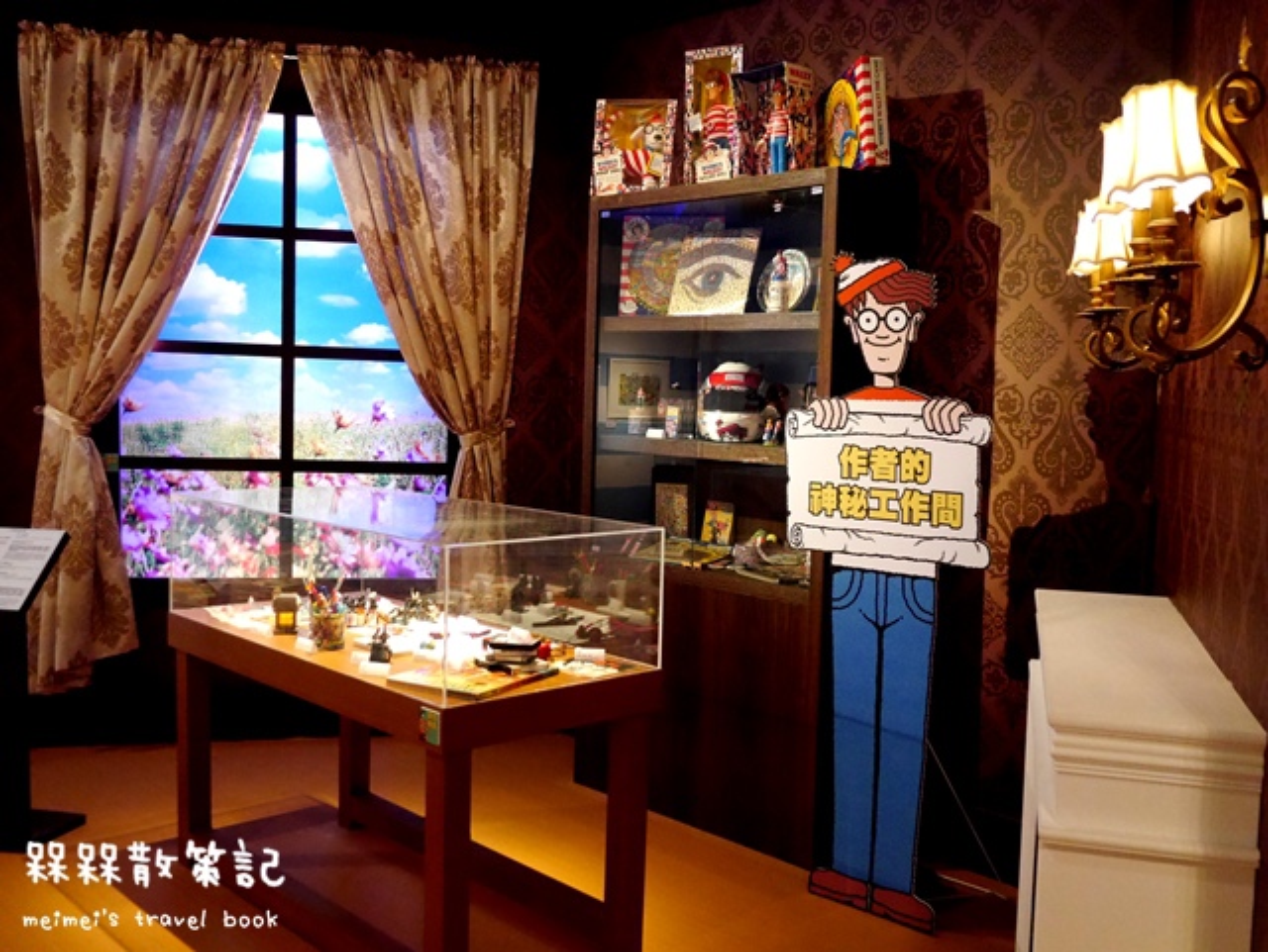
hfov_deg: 53.9
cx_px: 634
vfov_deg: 41.8
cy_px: 476
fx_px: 1246
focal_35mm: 34
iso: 3200
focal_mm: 17
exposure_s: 1/40
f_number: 4
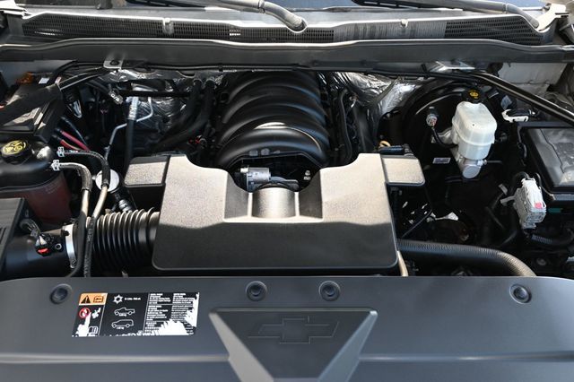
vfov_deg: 43.6
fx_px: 478
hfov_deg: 62.0
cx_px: 287
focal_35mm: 30
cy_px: 191
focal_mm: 20
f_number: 3.8
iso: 400
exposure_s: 1/125
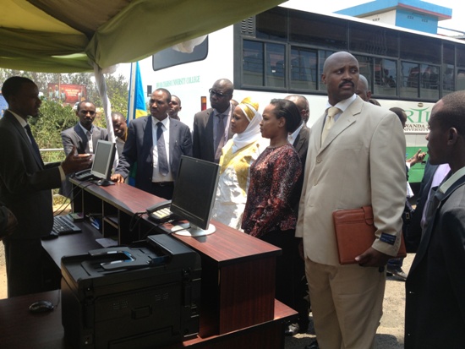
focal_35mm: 35
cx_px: 232
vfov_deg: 40.7
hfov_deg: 52.6
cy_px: 174
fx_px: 470
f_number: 2.4
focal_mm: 4.28
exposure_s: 1/456
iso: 50
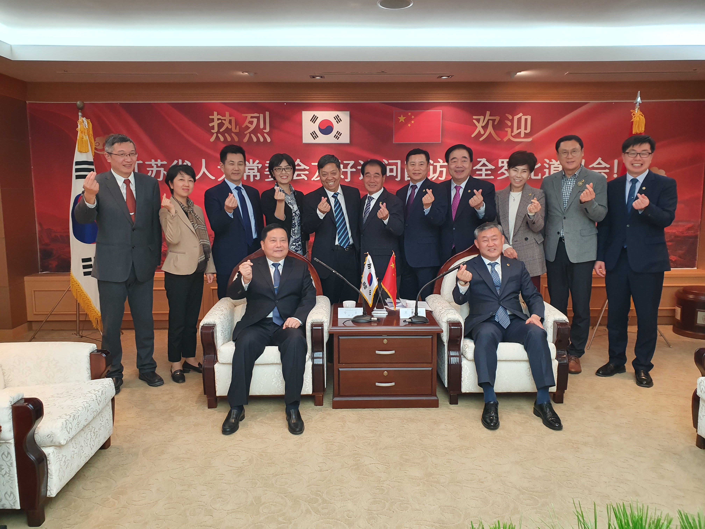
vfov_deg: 53.1
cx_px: 352
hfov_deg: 67.3
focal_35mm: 26
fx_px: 530
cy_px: 264
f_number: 2.4
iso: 200
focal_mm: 4.32
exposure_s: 1/40
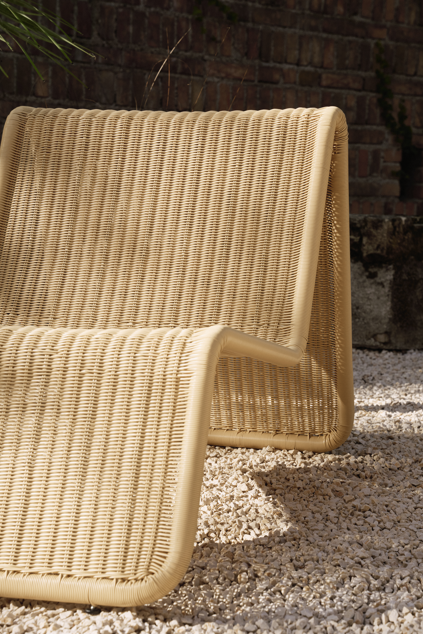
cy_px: 332
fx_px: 1375
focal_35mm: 78
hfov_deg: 17.5
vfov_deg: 26.0
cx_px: 229
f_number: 8
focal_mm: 70
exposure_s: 1/500
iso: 320
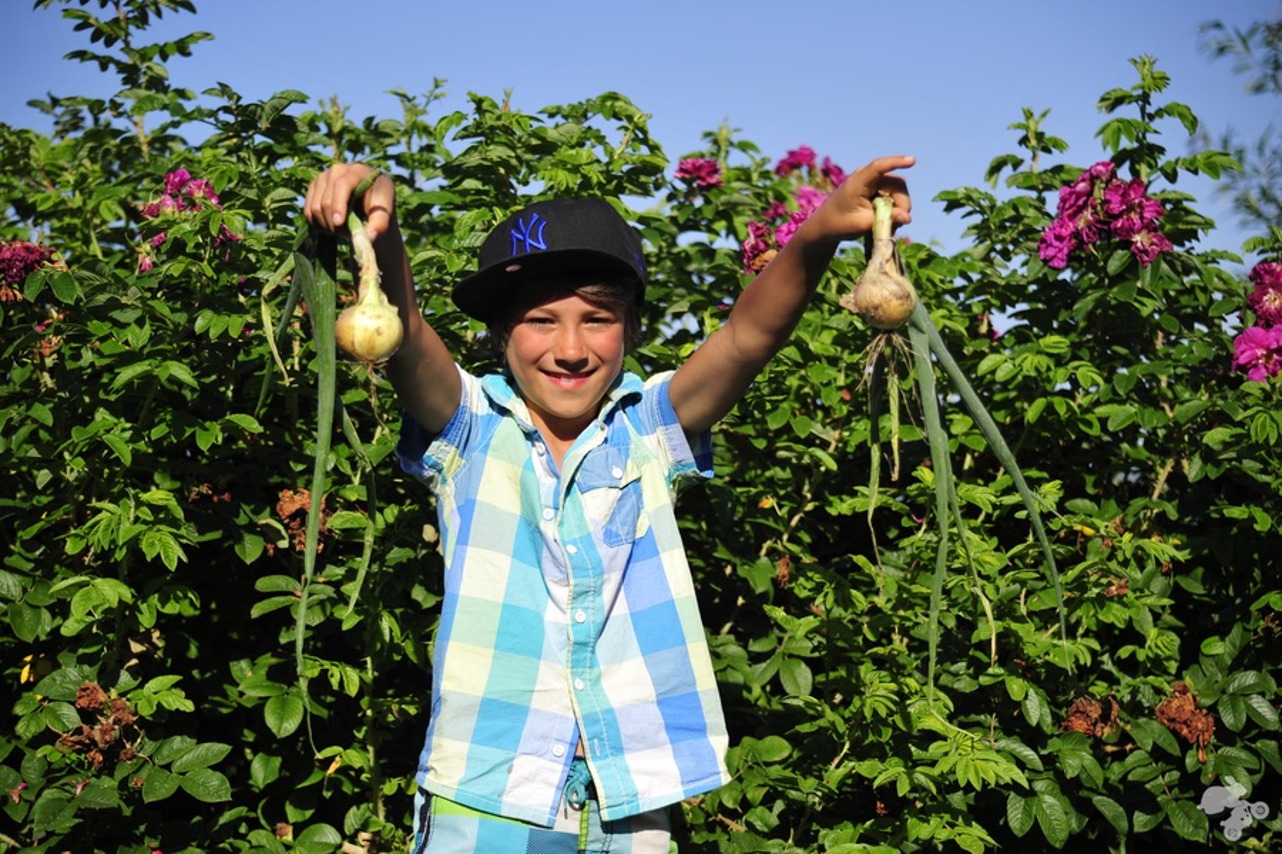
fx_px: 2564
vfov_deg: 18.9
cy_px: 427
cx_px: 641
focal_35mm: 72
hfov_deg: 28.1
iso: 400
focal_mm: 72
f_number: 4.5
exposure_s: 1/2500
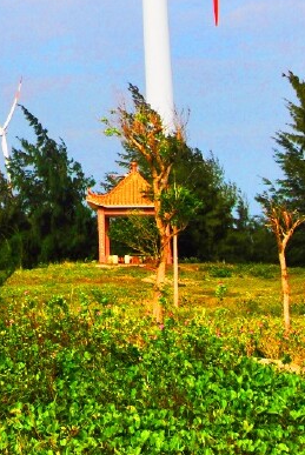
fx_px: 1293
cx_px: -121
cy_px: -173
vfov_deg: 18.3
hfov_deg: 12.9
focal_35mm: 102
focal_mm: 22
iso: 100
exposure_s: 1/1000
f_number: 7.1
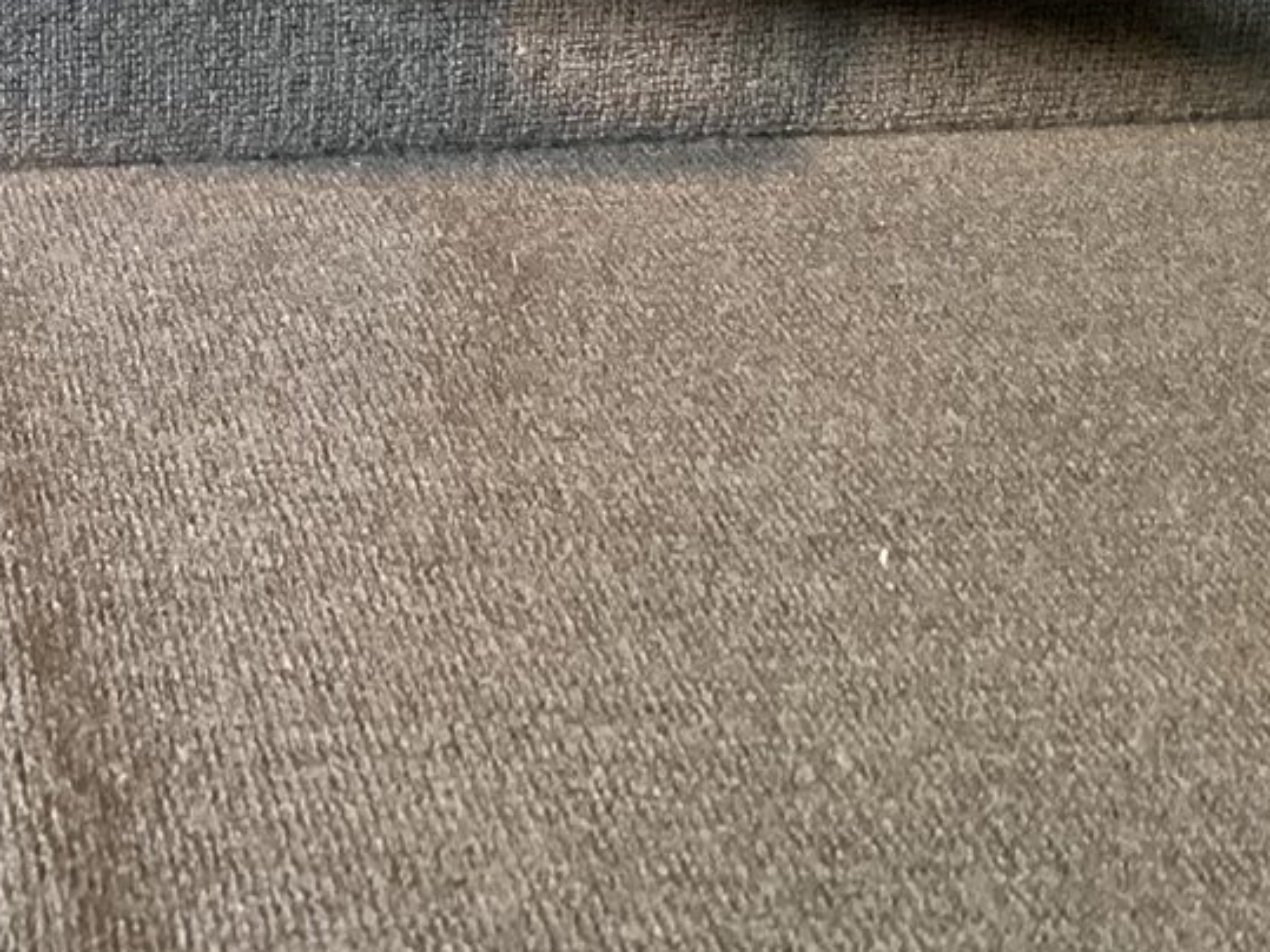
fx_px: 3191
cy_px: -128
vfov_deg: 16.4
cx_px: -173
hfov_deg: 21.2
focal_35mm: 87
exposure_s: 1/40
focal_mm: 3.3
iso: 400
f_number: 2.4
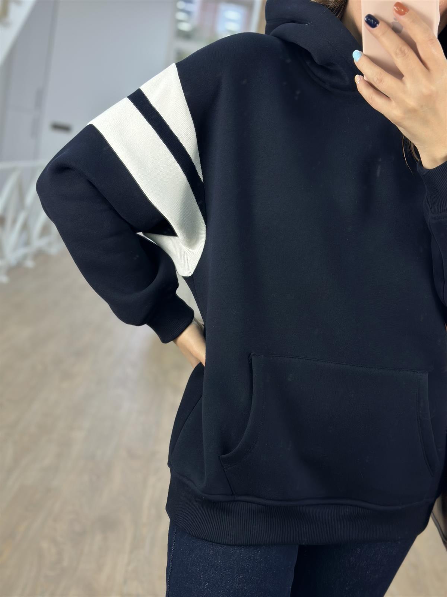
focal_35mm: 48
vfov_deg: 39.7
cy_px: 298
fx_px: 826
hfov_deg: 30.3
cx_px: 224
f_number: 1.78
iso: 64
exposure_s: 1/100
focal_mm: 6.86
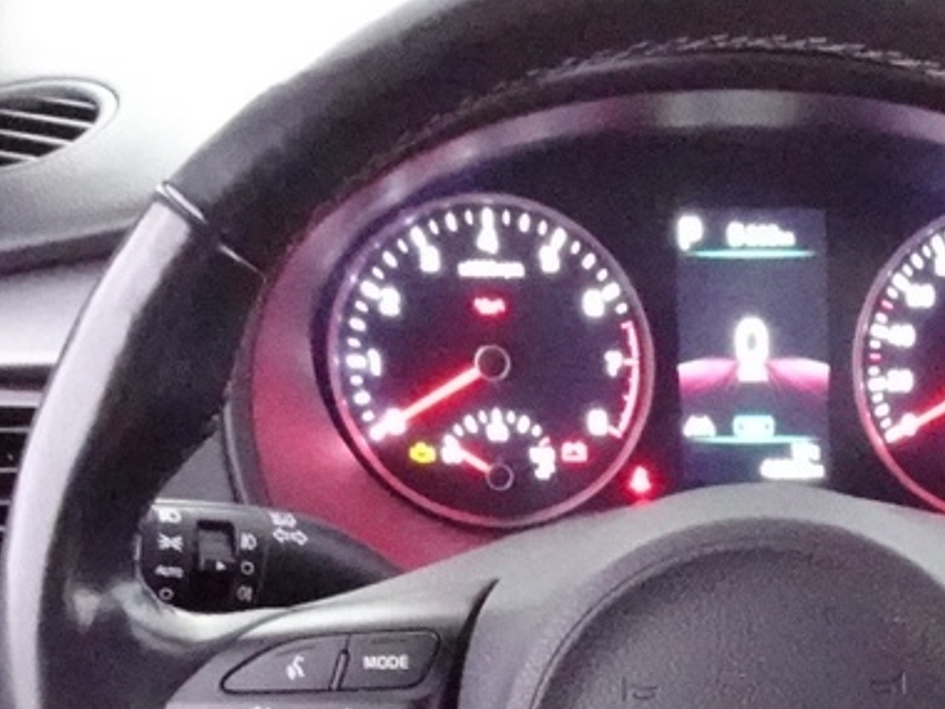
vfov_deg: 14.9
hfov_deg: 20.9
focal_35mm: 91
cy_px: 1124
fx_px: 2484
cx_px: 923
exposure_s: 1/20
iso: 3200
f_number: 3.5
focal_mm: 4.25
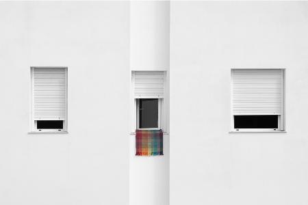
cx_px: 154
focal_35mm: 83
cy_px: 102
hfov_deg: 24.5
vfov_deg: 16.5
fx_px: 710
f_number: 7.1
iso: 200
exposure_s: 1/500
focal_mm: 55
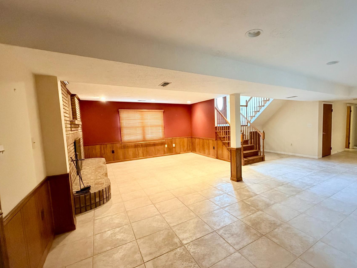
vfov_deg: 74.7
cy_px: 139
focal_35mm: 17
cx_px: 215
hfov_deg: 89.8
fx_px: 175
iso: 800
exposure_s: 1/60
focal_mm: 2.22
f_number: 2.2
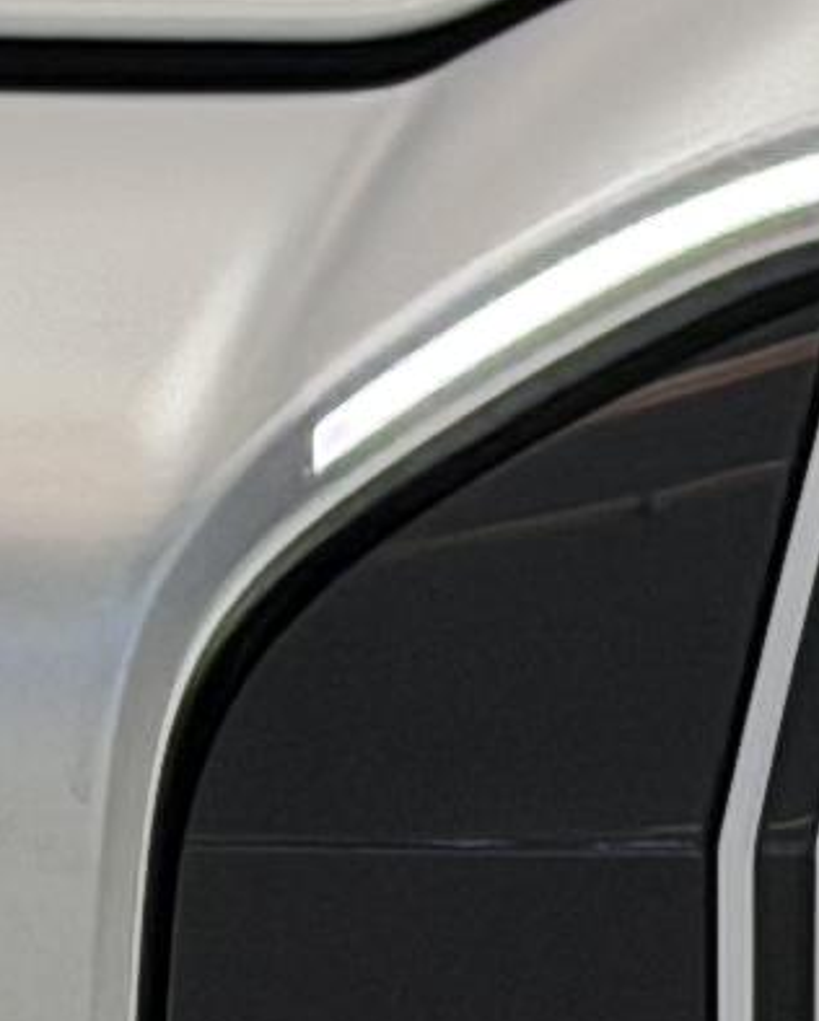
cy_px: 1762
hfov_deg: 3.2
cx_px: 101
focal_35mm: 479
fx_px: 14491
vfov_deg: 4.0
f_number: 1.78
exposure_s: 1/100
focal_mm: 6.76
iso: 125
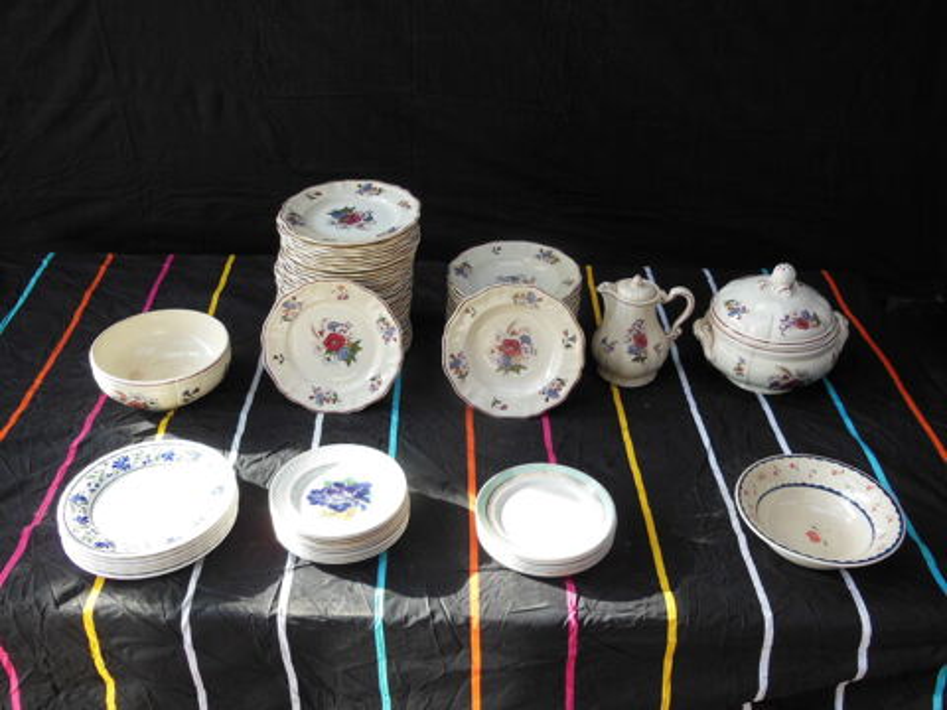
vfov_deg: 41.8
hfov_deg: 54.0
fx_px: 930
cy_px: 355
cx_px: 474
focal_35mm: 34
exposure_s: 1/80
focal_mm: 6
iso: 125
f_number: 3.9
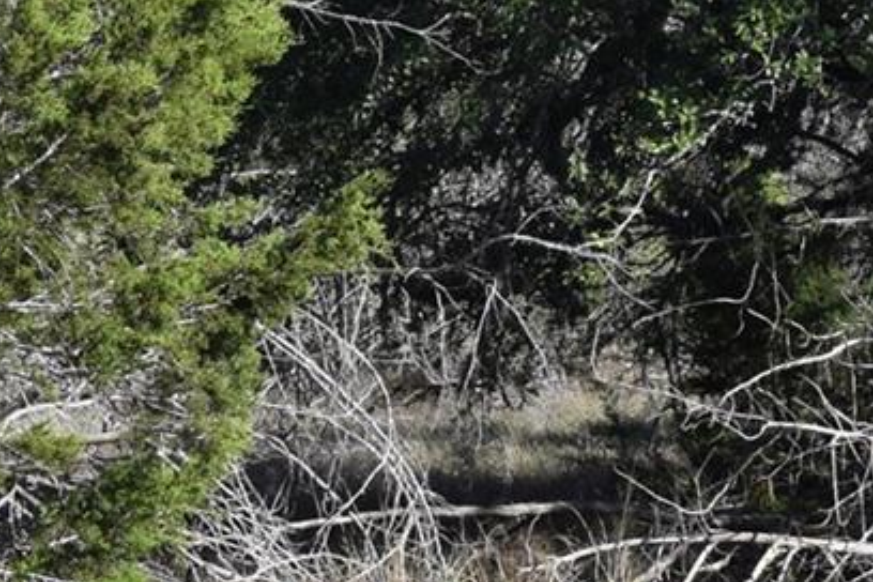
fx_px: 5844
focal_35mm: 241
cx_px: 1198
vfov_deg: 5.6
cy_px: -564
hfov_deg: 8.4
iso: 200
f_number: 9
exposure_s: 1/320
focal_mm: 32
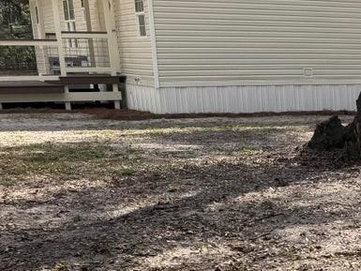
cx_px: 625
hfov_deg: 18.6
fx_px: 887
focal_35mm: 85
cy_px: 240
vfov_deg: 17.1
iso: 80
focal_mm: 6.76
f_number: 1.78
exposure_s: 1/1493
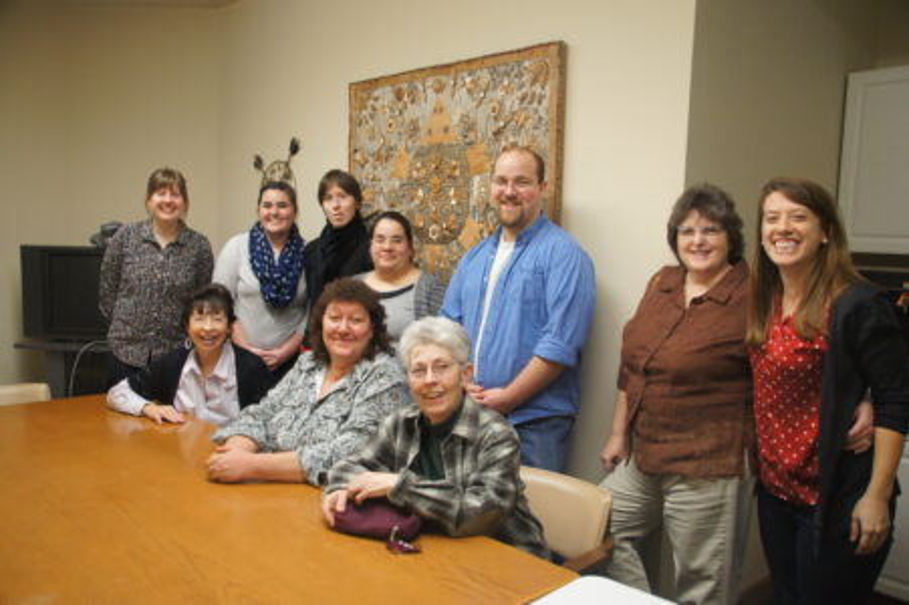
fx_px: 757
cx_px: 454
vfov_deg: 43.5
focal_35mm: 30
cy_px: 302
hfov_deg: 62.0
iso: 1000
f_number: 4
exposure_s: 1/160
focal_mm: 20
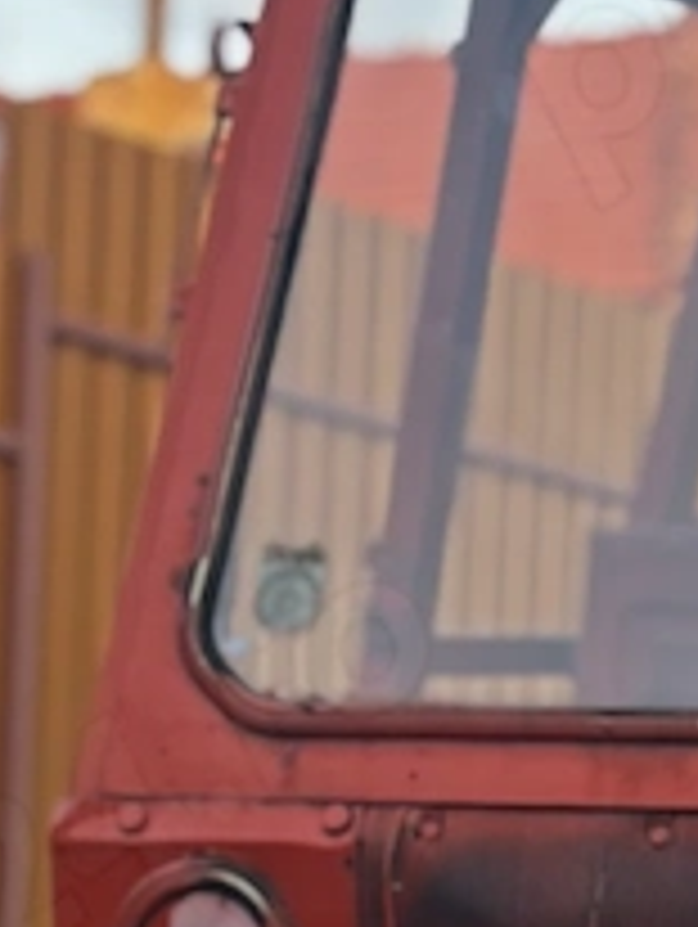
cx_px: 473
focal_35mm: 168
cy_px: 1184
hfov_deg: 8.8
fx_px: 4507
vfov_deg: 11.5
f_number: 1.6
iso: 40
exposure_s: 1/158
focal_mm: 5.96
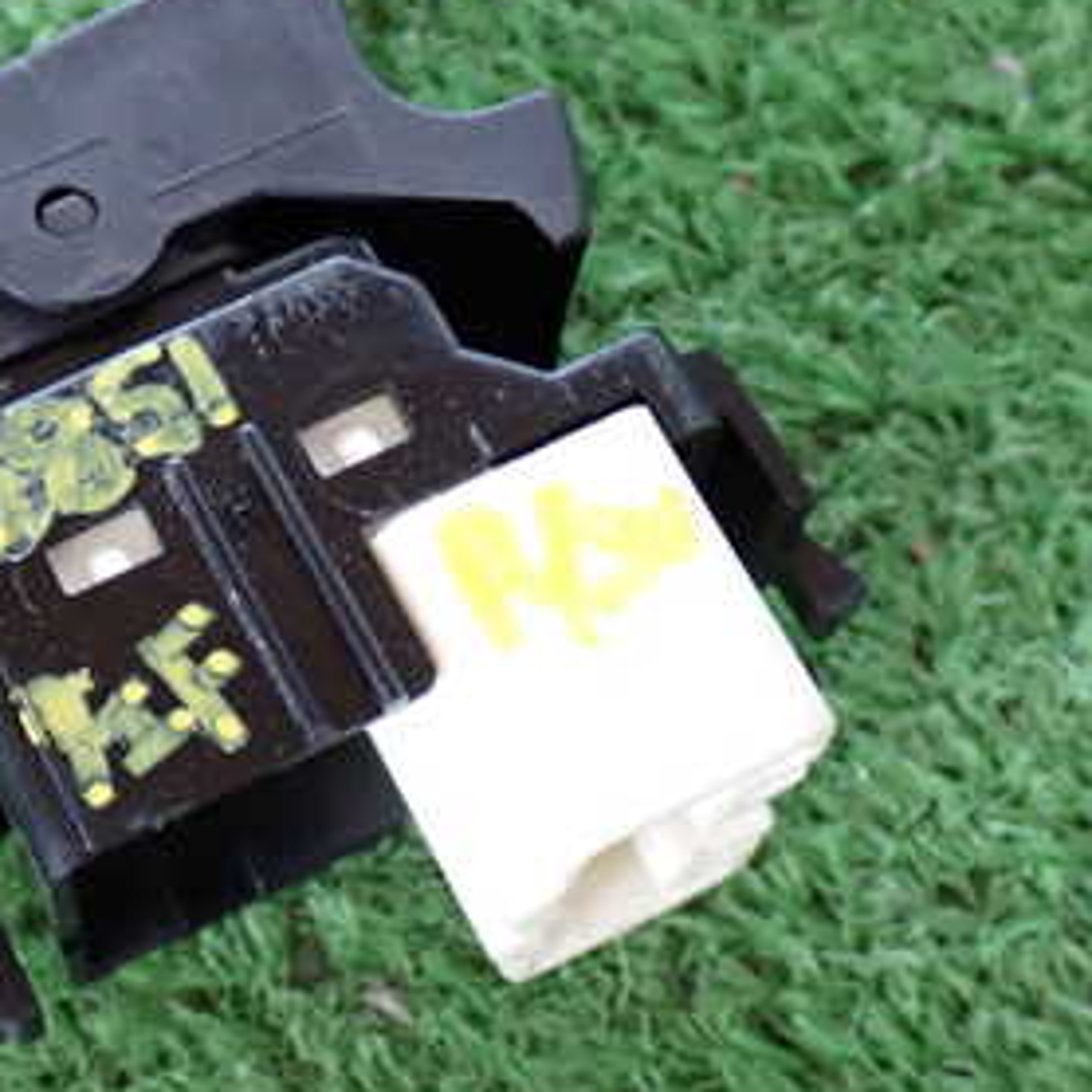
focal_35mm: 84
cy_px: 452
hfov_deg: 20.5
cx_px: 267
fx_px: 2998
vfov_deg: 20.6
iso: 800
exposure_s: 1/40
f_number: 2.9
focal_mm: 7.84
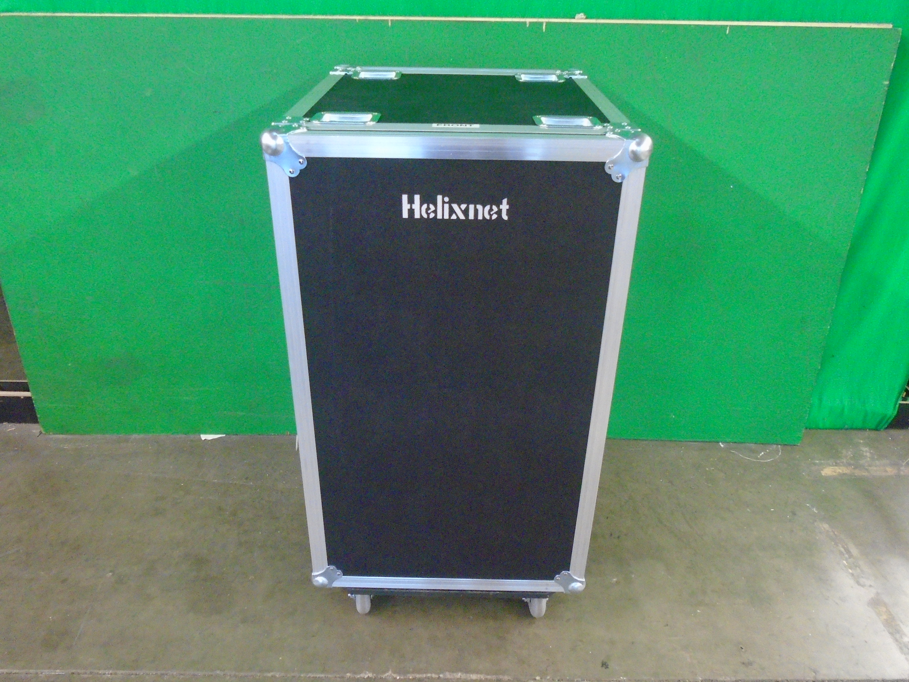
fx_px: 683
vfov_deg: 53.1
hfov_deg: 67.3
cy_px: 341
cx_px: 454
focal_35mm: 26
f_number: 3.2
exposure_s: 1/13
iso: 800
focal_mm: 4.6
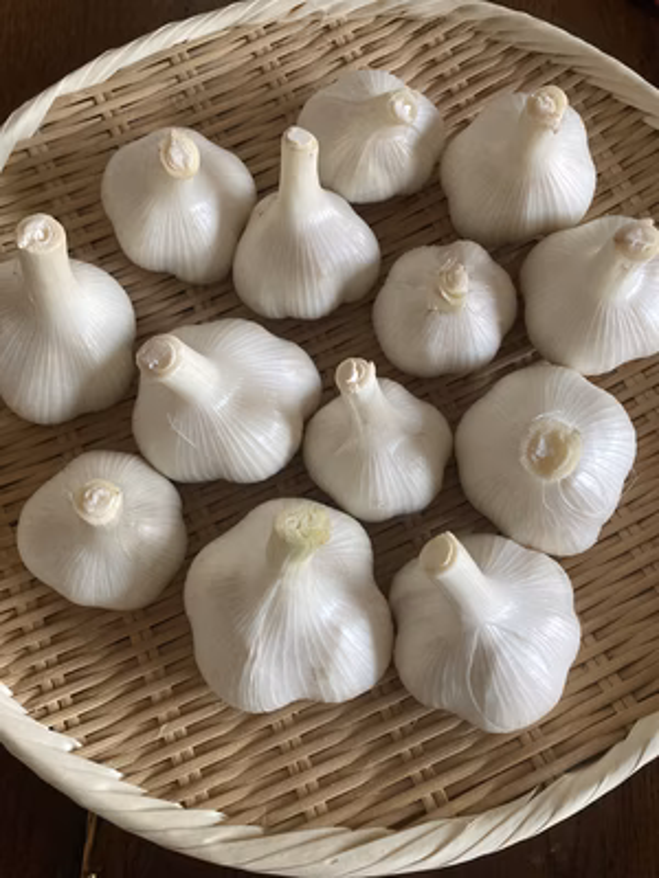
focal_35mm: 28
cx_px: 330
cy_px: 439
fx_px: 711
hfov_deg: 49.7
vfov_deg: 63.4
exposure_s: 1/53
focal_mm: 3.99
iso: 320
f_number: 1.8
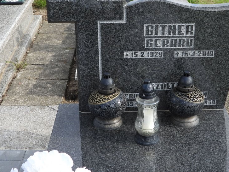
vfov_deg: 23.5
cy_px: 55
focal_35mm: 62
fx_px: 410
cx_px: 135
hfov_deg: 31.1
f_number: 3.2
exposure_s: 1/500
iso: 100
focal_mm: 7.9
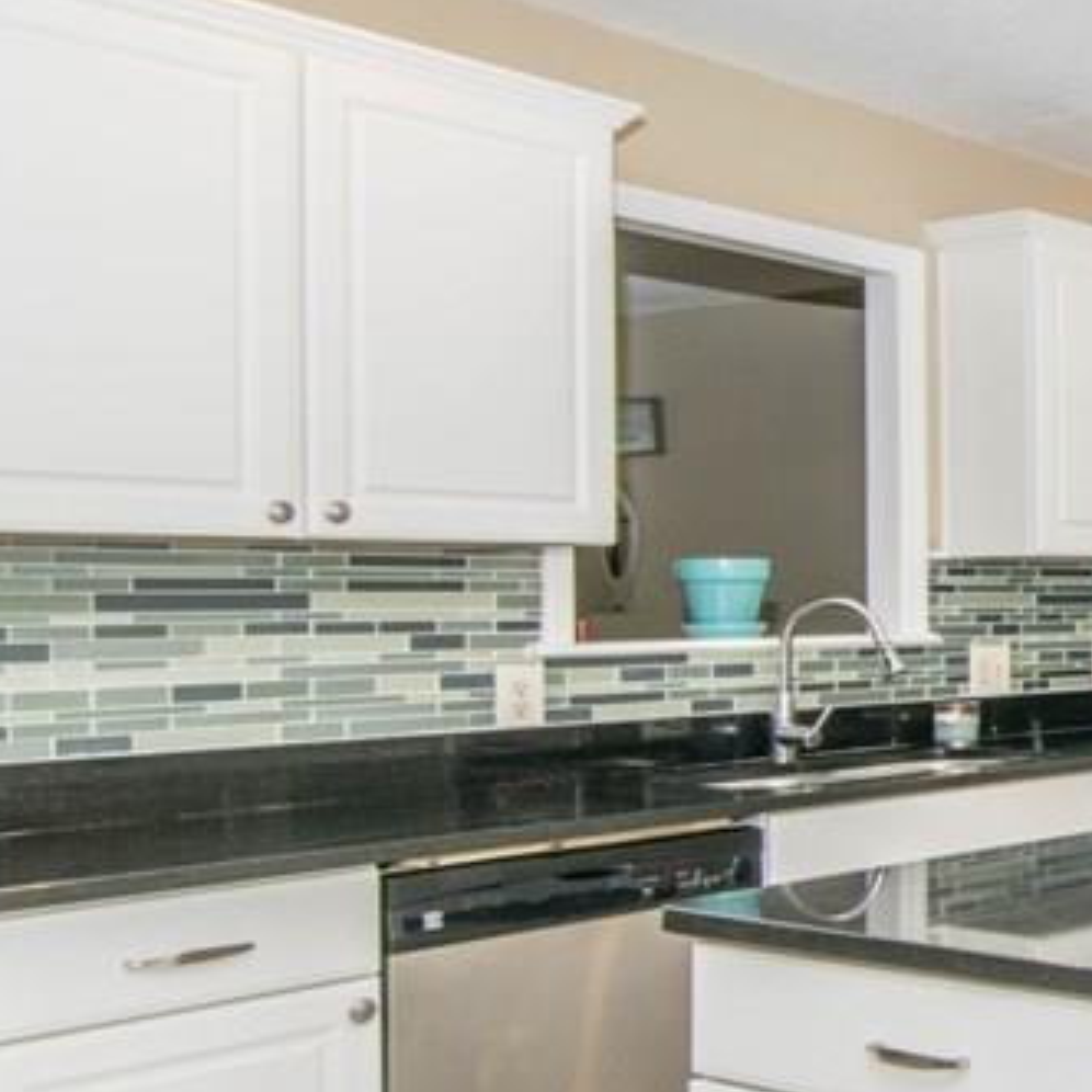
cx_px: 1602
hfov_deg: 27.8
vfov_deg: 38.8
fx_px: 1546
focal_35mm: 43
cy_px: 617
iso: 640
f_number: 10
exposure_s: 1/80
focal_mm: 11
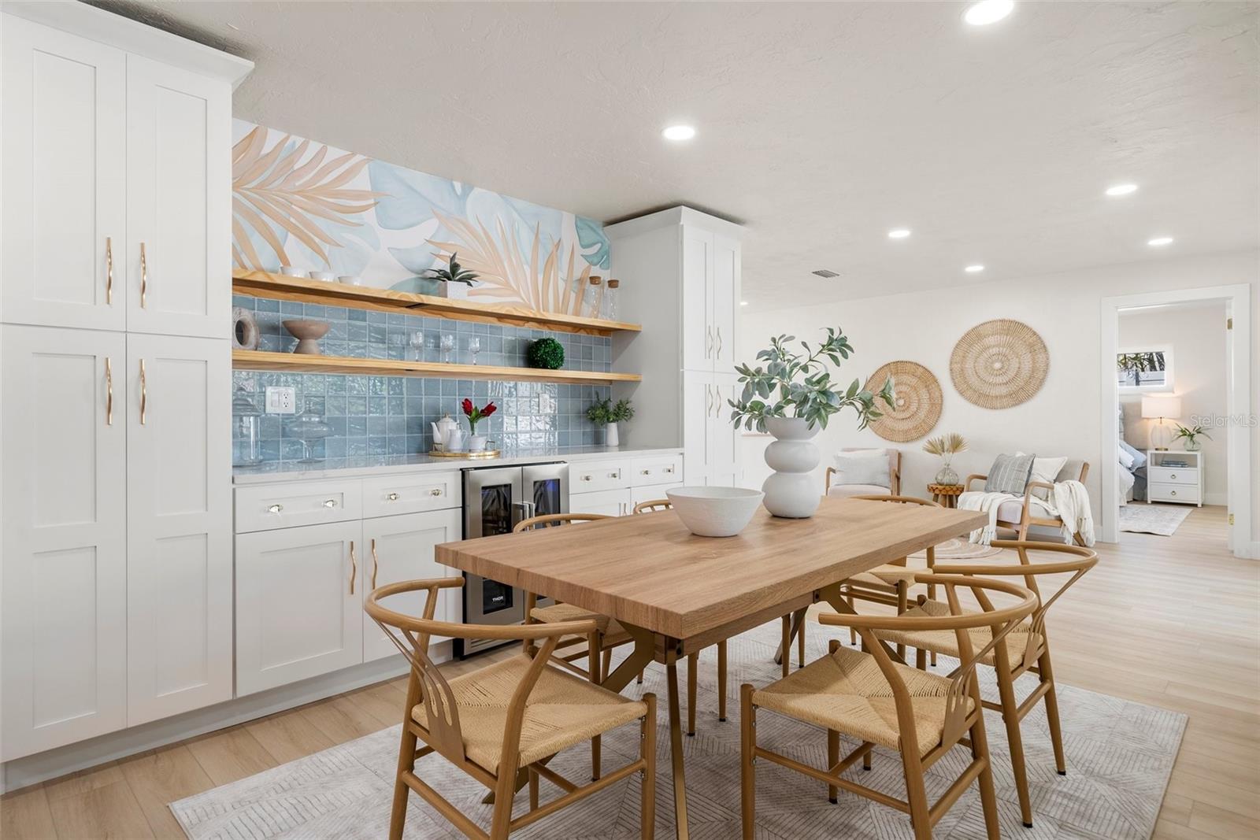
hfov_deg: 90.0
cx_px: 630
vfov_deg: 67.4
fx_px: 630
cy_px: 420
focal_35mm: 18
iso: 250
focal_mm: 18
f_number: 9
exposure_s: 1/4
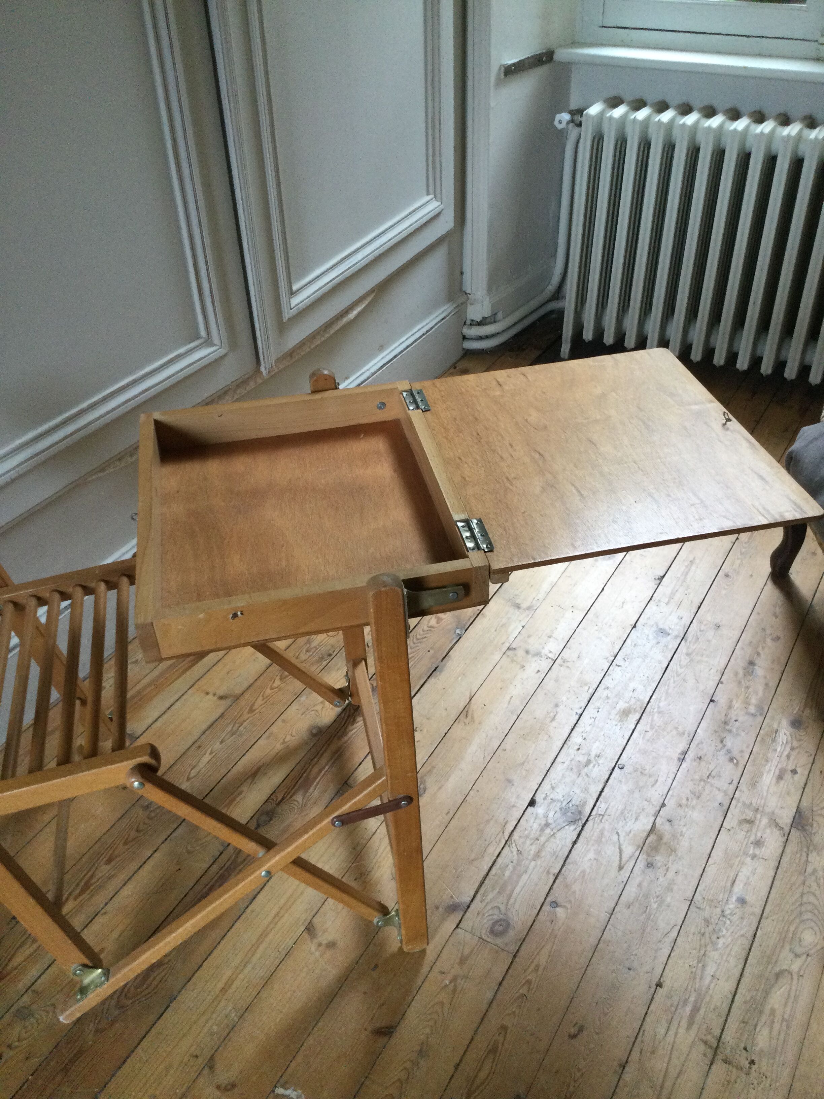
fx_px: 984
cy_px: 550
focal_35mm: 31
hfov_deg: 45.4
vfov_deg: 58.4
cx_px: 412
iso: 125
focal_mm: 3.3
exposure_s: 1/33
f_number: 2.4
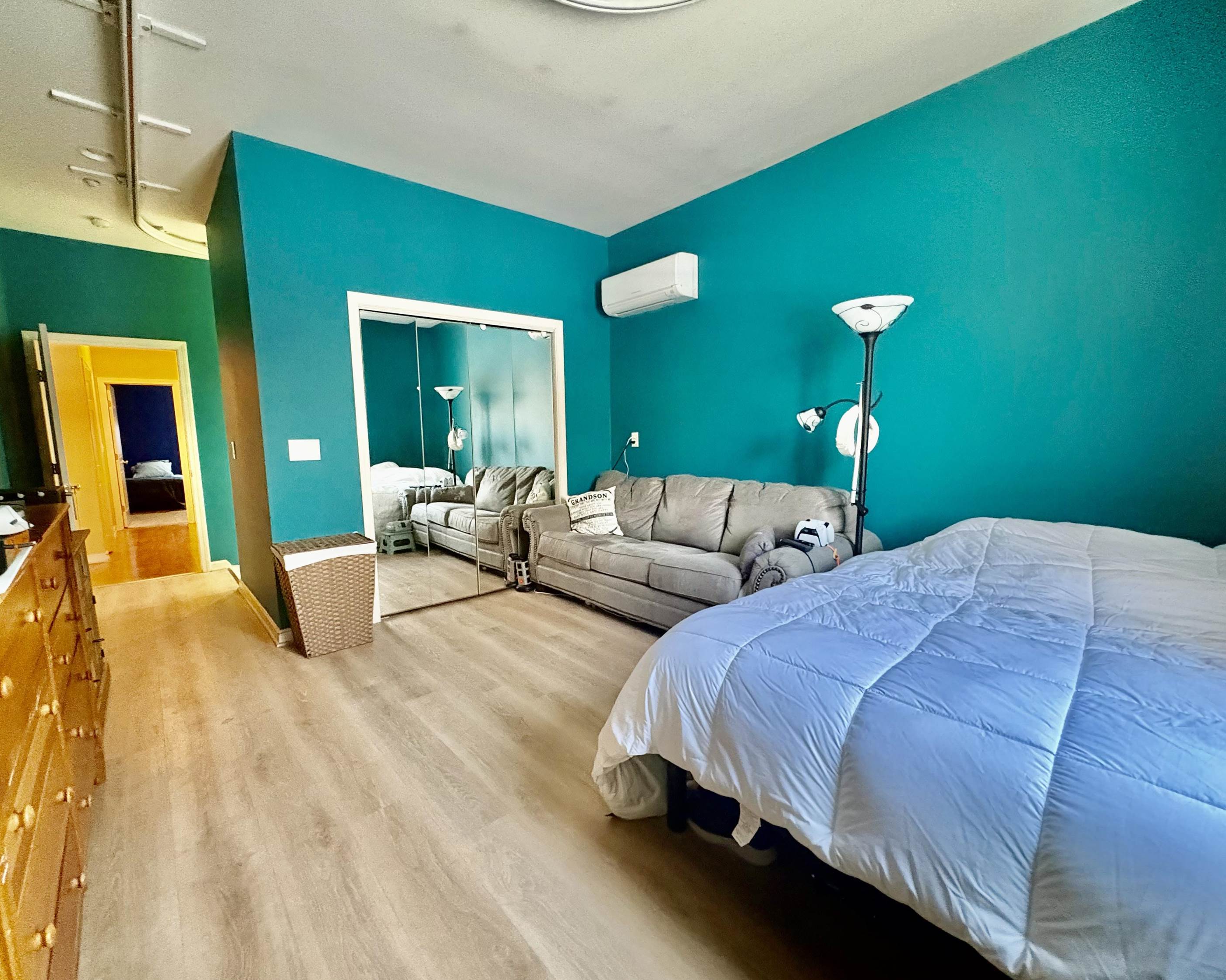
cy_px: 502
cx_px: 567
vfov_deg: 84.0
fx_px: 544
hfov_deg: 96.6
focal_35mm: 15
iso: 1000
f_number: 2.2
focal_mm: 2.22
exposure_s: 1/40
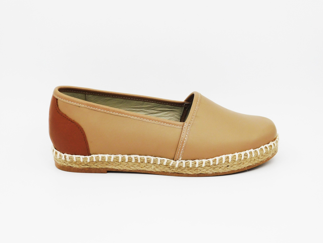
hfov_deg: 32.7
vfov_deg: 24.8
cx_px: 162
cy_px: 122
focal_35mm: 59
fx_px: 551
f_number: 4
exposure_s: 1/400
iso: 125
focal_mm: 10.4
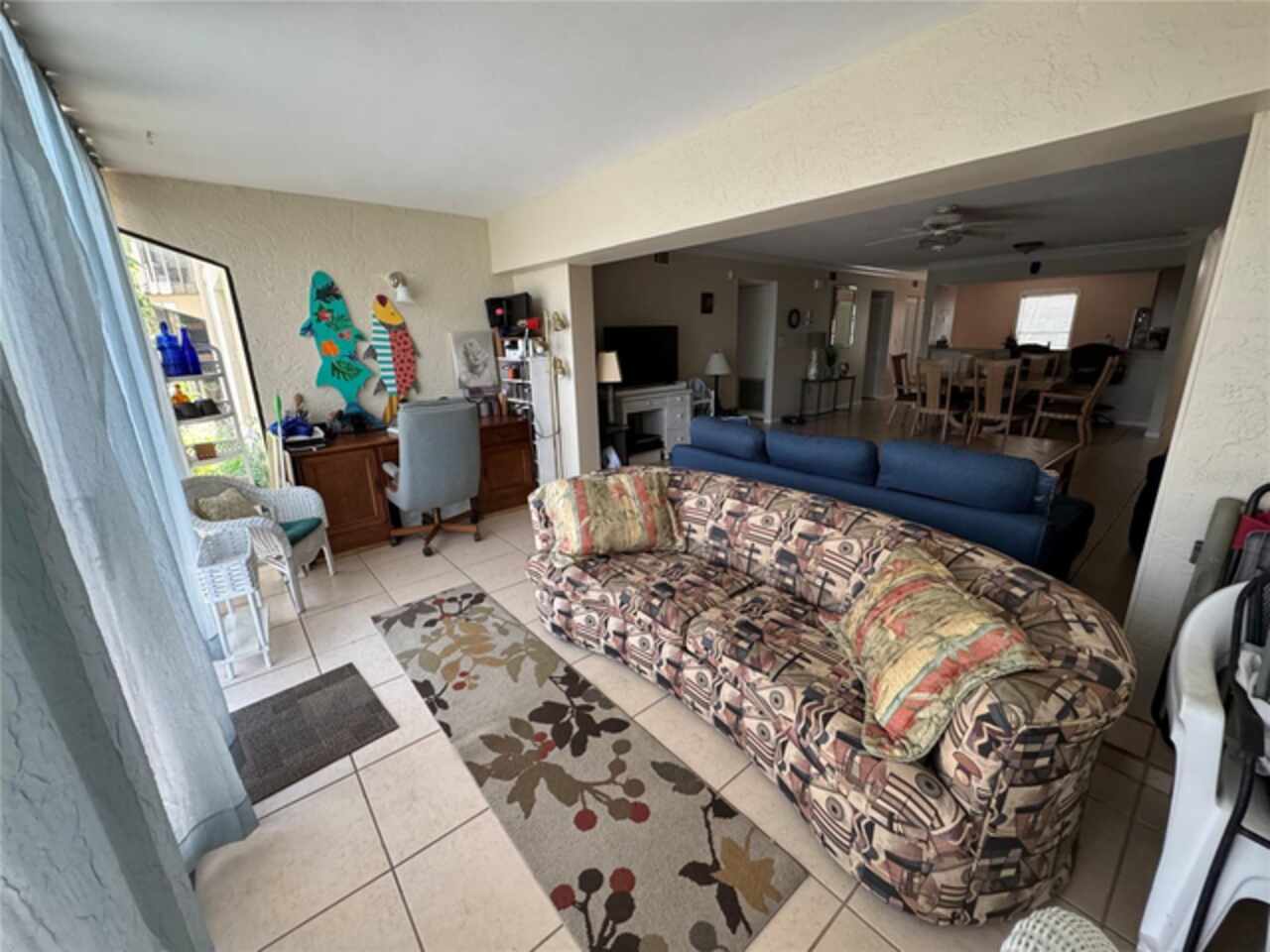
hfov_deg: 102.1
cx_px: 635
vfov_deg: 85.7
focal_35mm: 14
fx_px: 514
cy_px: 476
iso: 320
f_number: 2.2
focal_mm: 2.22
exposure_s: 1/80
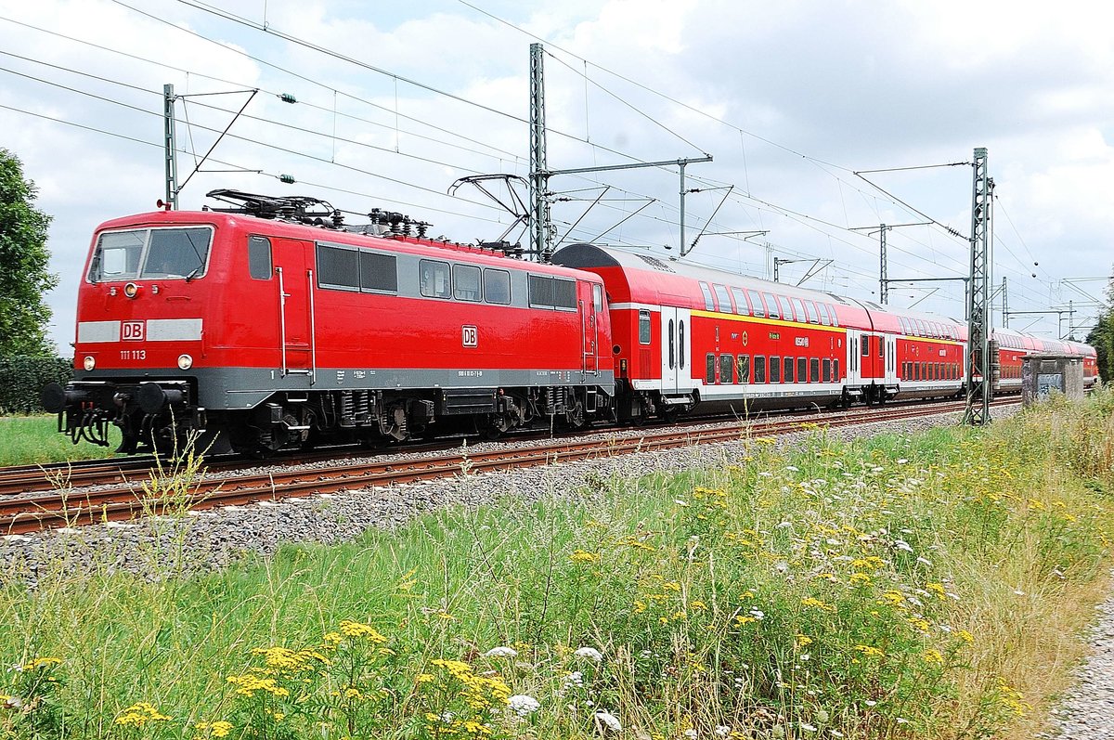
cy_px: 370
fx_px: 1484
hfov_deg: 41.2
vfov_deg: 28.0
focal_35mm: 48
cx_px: 557
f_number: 8
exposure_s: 1/640
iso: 400
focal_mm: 32
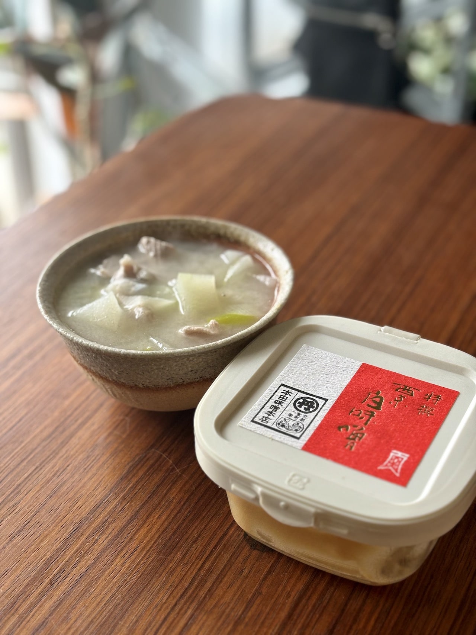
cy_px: 318
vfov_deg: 36.8
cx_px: 238
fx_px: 954
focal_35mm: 52
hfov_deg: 28.0
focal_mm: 5.96
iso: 64
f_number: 1.6
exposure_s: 1/60
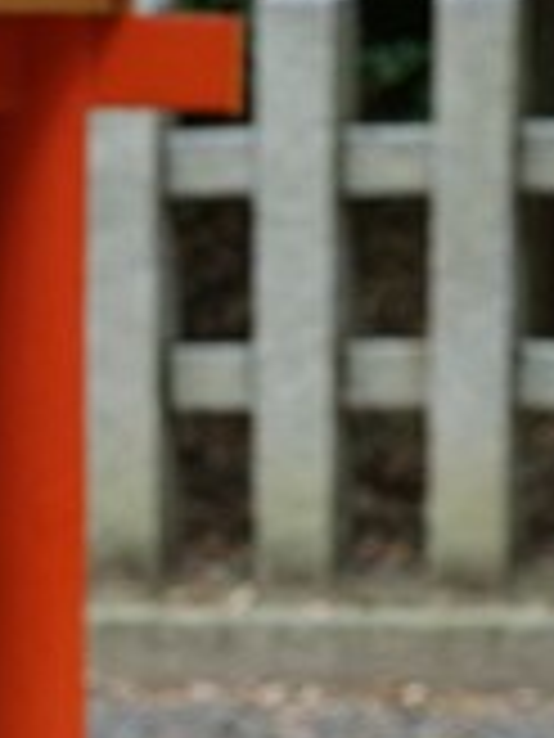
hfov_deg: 5.9
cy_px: 1264
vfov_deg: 7.8
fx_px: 5271
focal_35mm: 247
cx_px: -311
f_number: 4.5
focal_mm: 55
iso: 400
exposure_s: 1/160
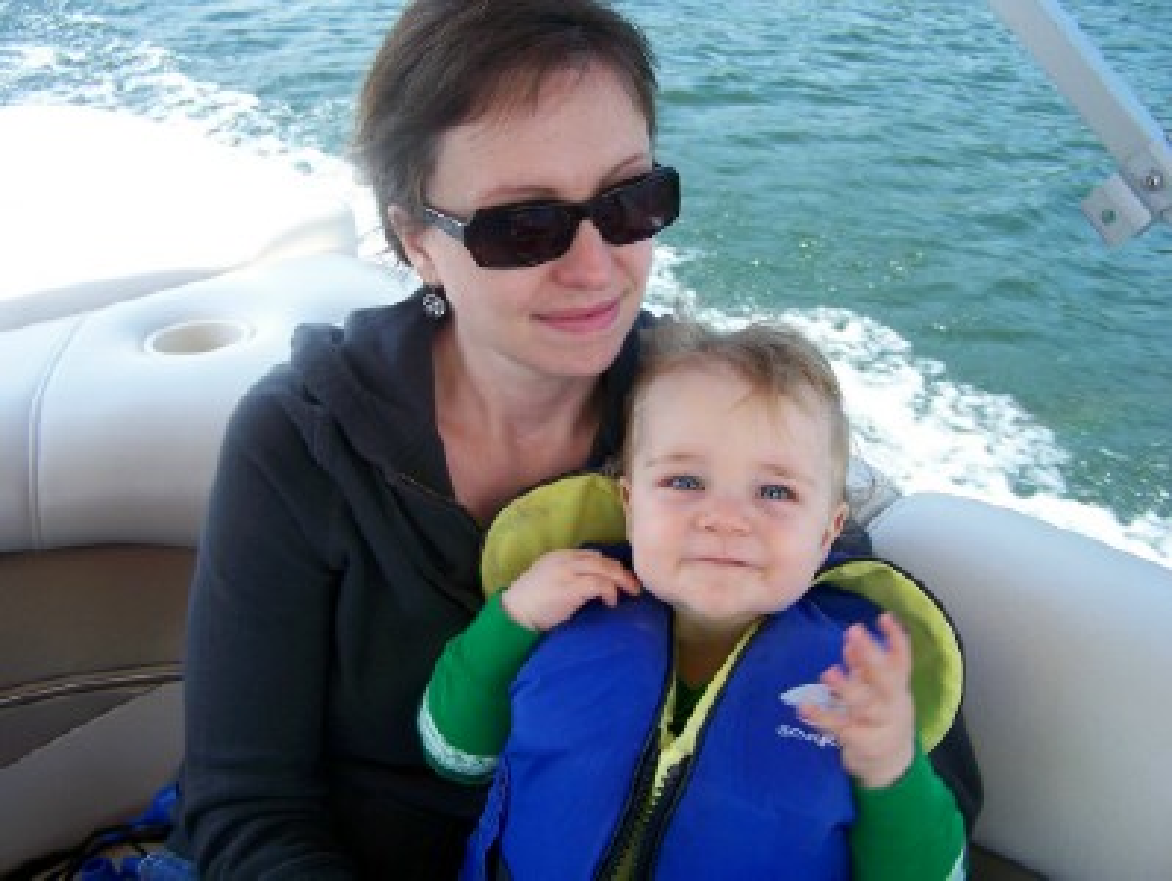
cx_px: 586
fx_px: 1288
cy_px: 440
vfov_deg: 37.8
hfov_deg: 48.9
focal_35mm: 38
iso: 80
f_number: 2.8
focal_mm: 6.3
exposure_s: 1/320
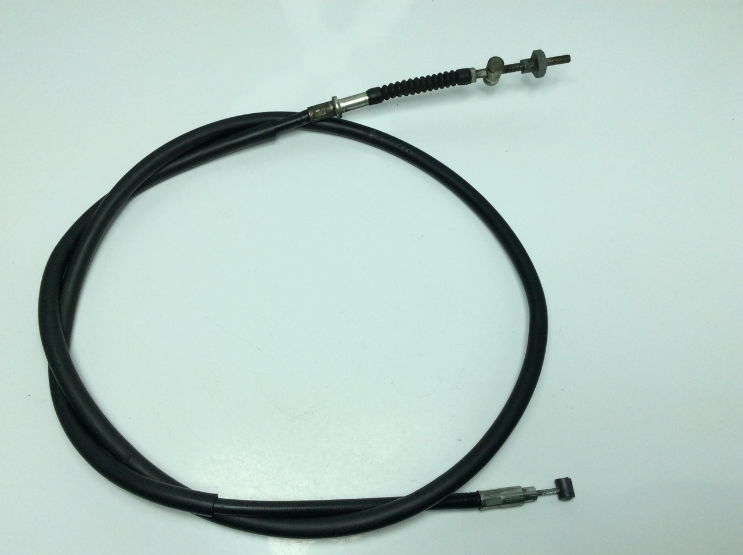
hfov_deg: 56.9
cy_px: 278
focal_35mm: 32
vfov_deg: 44.1
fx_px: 686
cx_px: 372
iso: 32
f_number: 2.4
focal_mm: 3.3
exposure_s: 1/583
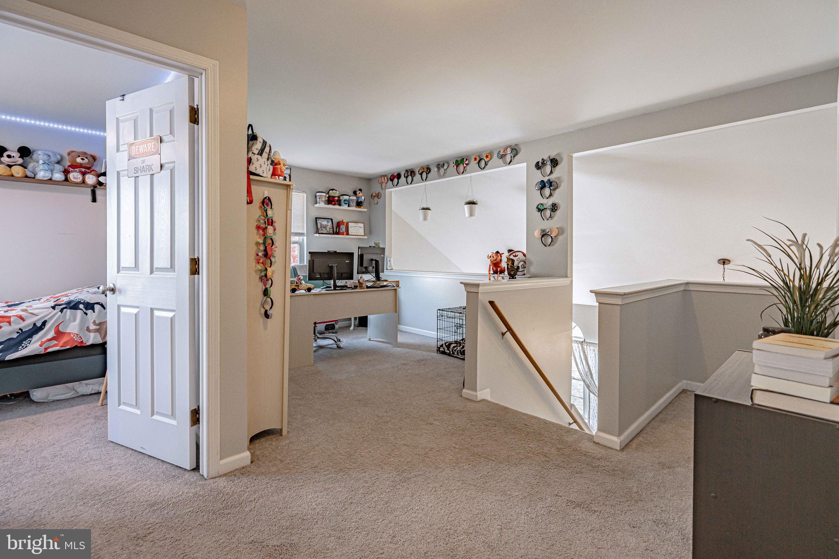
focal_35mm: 16
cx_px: 420
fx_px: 373
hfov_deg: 96.7
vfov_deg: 73.8
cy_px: 280
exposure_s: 1/320
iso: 800
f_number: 5
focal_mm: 16
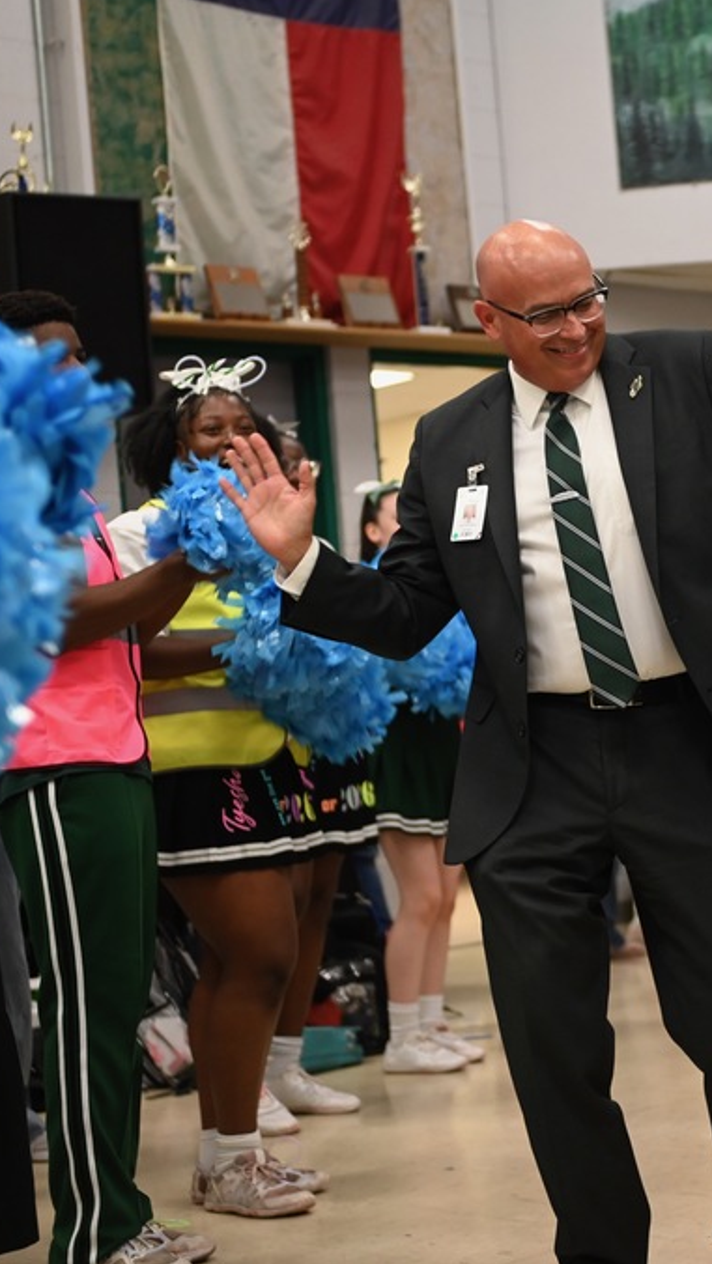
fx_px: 2550
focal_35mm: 76
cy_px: 630
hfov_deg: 15.7
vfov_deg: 27.9
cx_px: 660
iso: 1600
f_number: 2.8
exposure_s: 1/160
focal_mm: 48
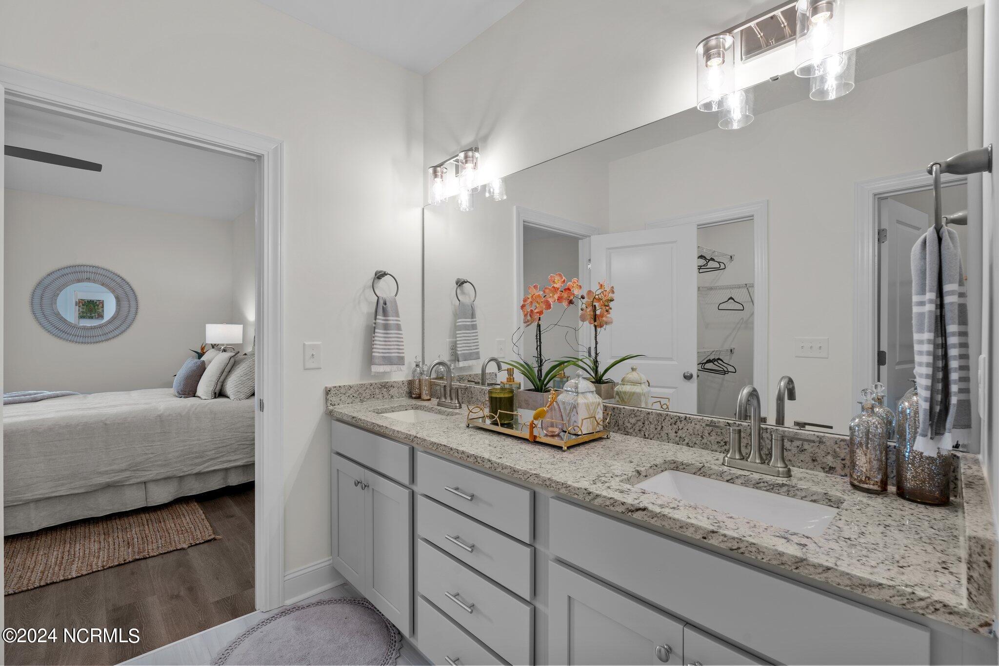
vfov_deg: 73.7
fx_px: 444
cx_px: 500
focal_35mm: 16
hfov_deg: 96.7
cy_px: 333
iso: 100
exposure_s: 1.3
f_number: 10
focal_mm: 16
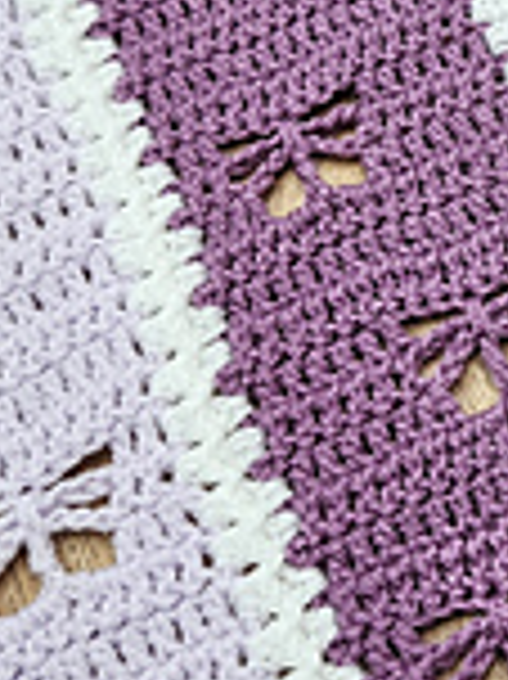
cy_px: 212
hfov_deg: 18.6
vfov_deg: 25.5
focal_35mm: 76
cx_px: 566
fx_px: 1489
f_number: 1.8
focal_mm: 5.4
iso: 160
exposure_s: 1/180
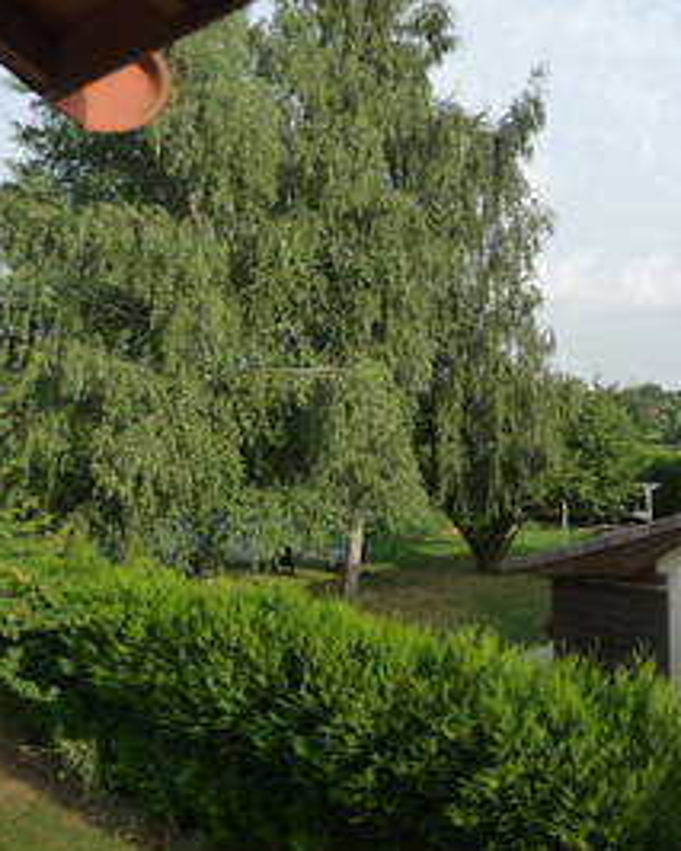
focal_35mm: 37
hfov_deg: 38.7
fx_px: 932
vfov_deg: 49.1
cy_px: 429
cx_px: 540
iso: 160
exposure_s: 1/500
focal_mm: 4.7
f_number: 3.3
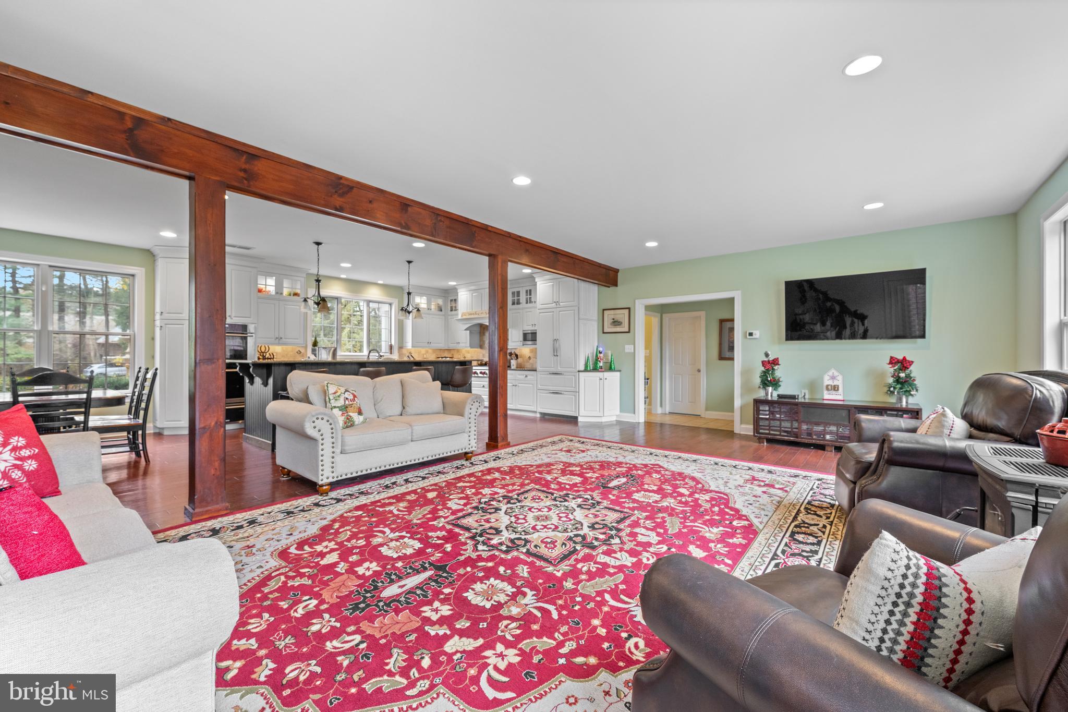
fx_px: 415
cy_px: 356
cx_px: 534
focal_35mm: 14
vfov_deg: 81.2
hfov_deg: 104.3
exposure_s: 1/8
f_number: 7.1
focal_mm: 14
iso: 800
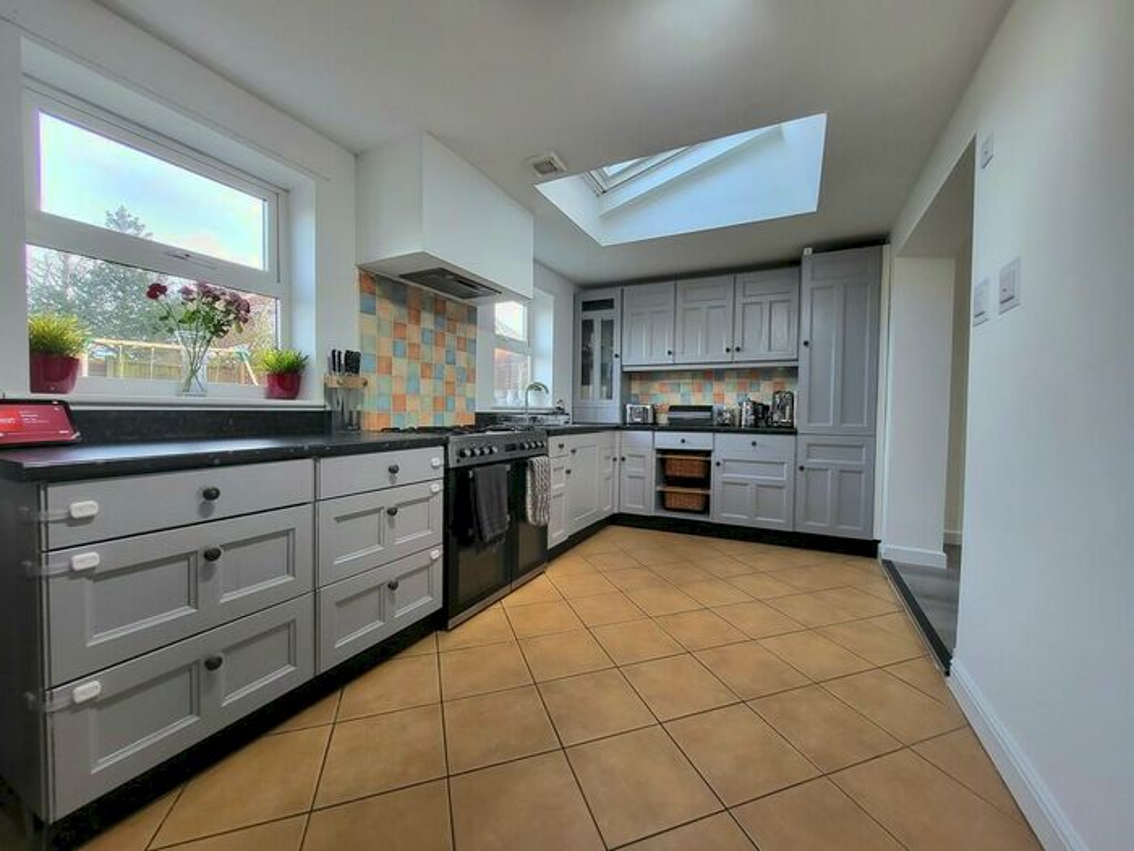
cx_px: 567
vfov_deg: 89.9
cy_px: 426
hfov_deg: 106.2
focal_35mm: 13
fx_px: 426
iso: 80
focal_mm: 1.74
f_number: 2.2
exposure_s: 1/50
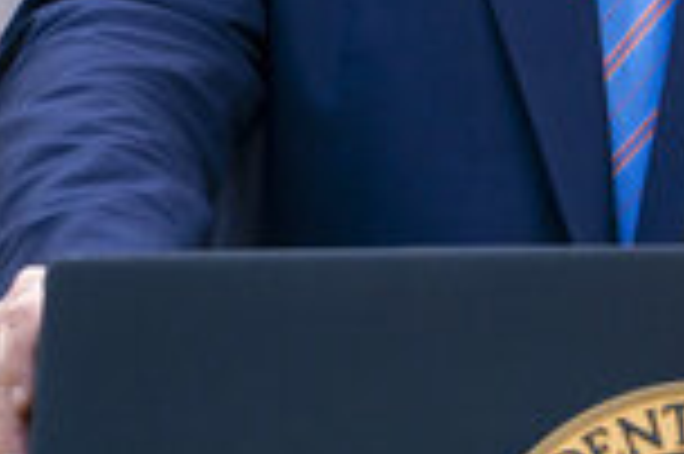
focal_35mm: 1434
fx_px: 27216
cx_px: 603
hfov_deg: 1.4
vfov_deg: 1.0
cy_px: -160
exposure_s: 1/1600
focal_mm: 426
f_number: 6.3
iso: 1250
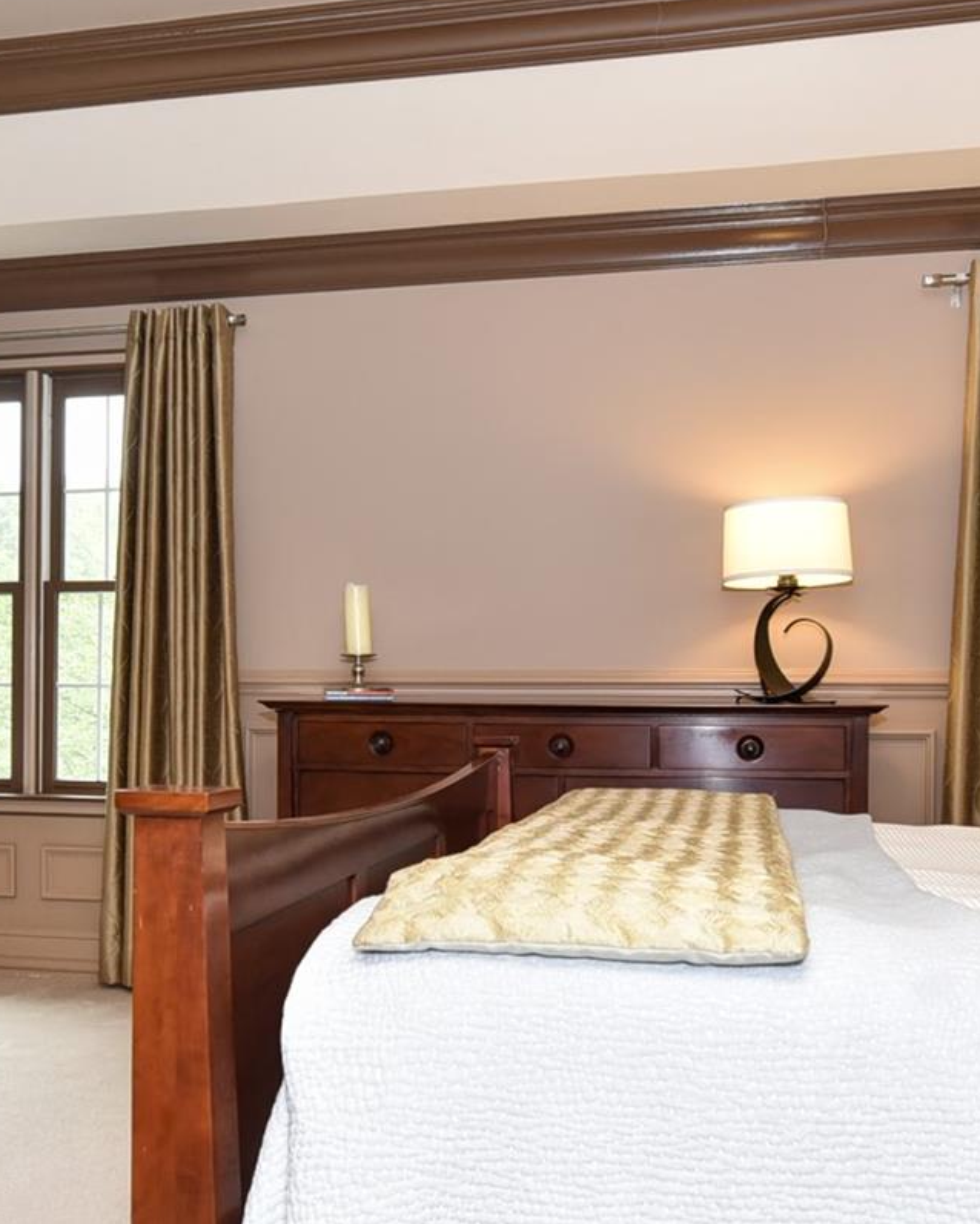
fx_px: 1486
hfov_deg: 36.4
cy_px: 682
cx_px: 398
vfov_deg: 44.7
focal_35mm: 41
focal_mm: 17
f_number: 5.6
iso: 800
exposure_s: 1/125
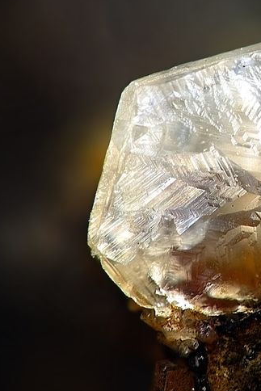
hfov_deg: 3.0
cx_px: 293
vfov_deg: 4.5
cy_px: 161
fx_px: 4933
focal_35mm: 454
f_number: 9
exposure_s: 1/160
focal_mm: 132
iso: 100
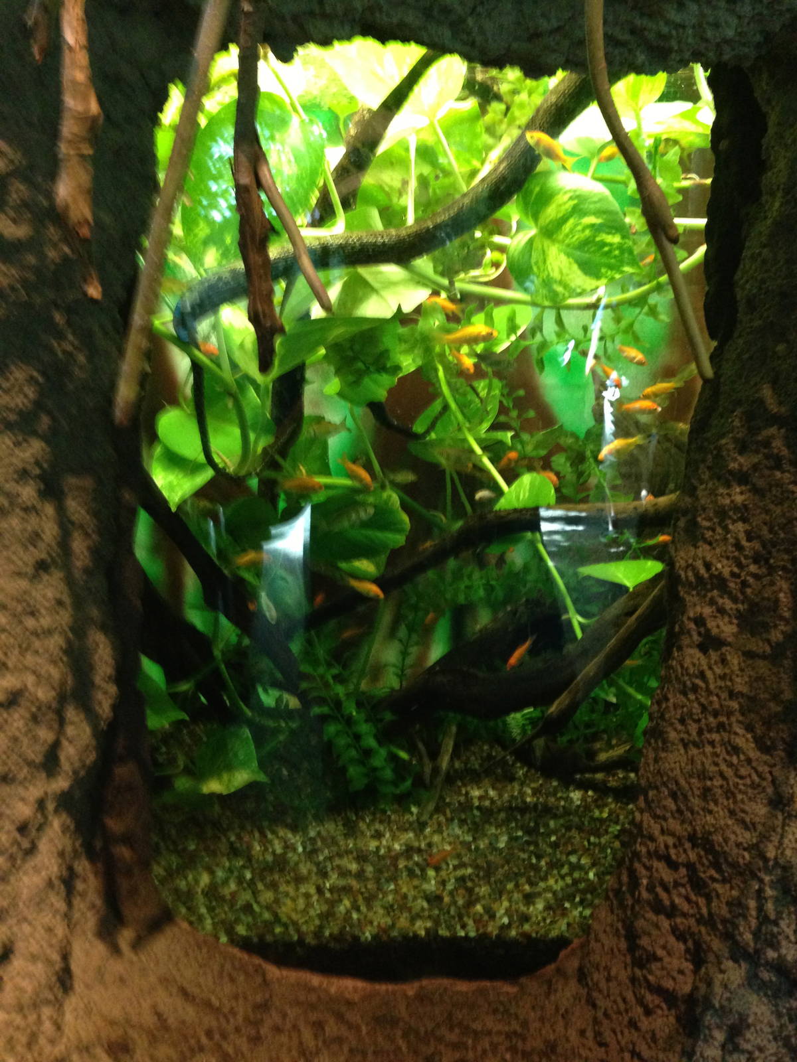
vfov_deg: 55.4
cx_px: 398
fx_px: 1013
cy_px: 531
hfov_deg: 42.9
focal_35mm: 33
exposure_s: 1/20
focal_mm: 4.13
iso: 400
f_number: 2.4
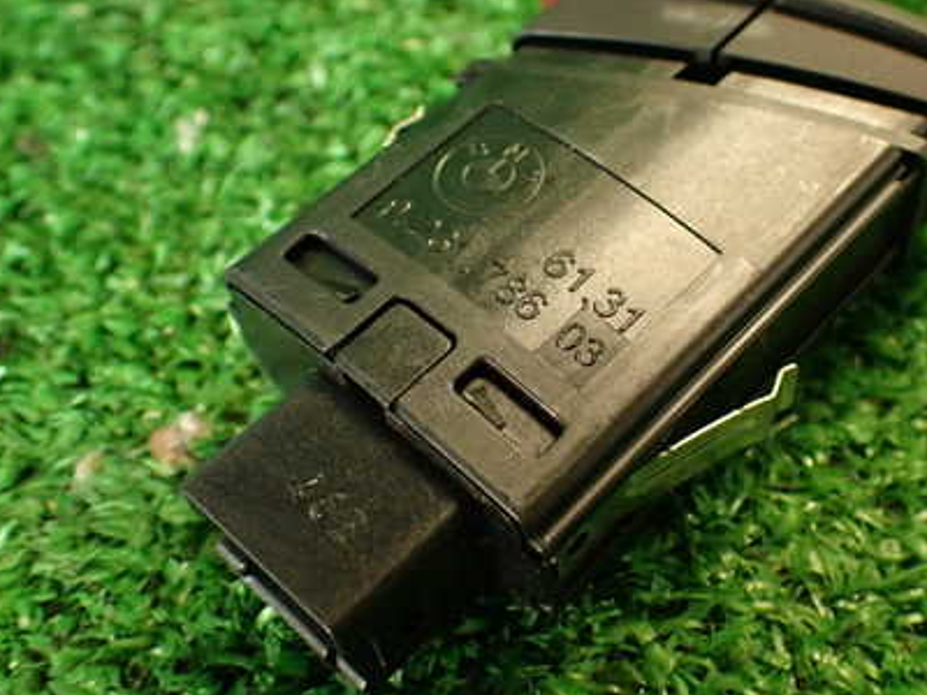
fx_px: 1285
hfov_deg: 39.4
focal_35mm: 48
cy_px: 294
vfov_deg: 30.2
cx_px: 586
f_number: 2.4
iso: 400
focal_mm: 5.79
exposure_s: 1/30
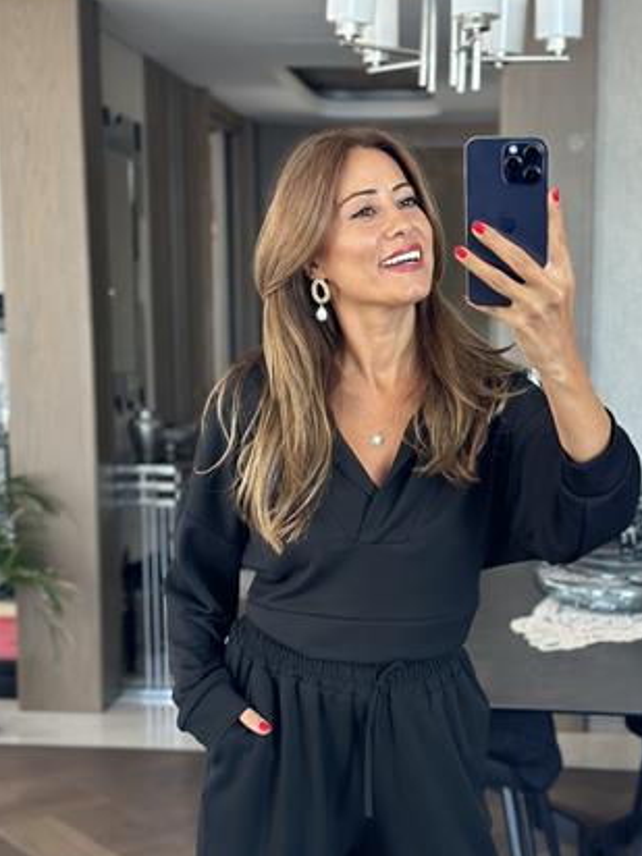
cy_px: 505
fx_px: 1459
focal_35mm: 59
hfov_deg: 24.8
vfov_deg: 32.6
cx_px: 389
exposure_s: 1/92
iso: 125
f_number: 1.78
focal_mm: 6.86
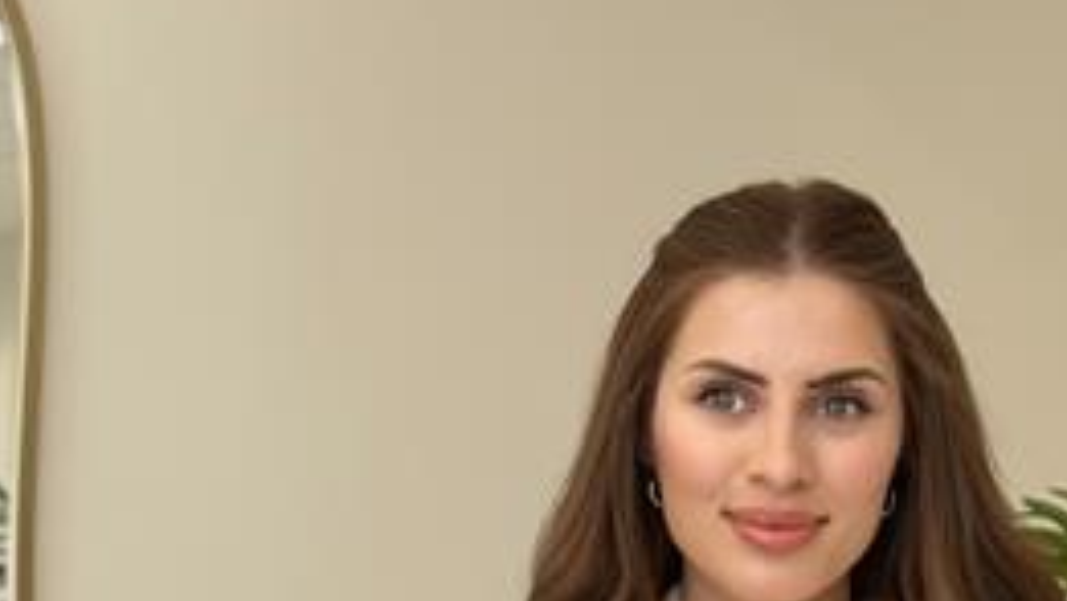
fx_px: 3028
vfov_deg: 10.7
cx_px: 797
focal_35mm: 107
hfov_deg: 19.8
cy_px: 1045
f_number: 1.78
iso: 80
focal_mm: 6.86
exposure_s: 1/555
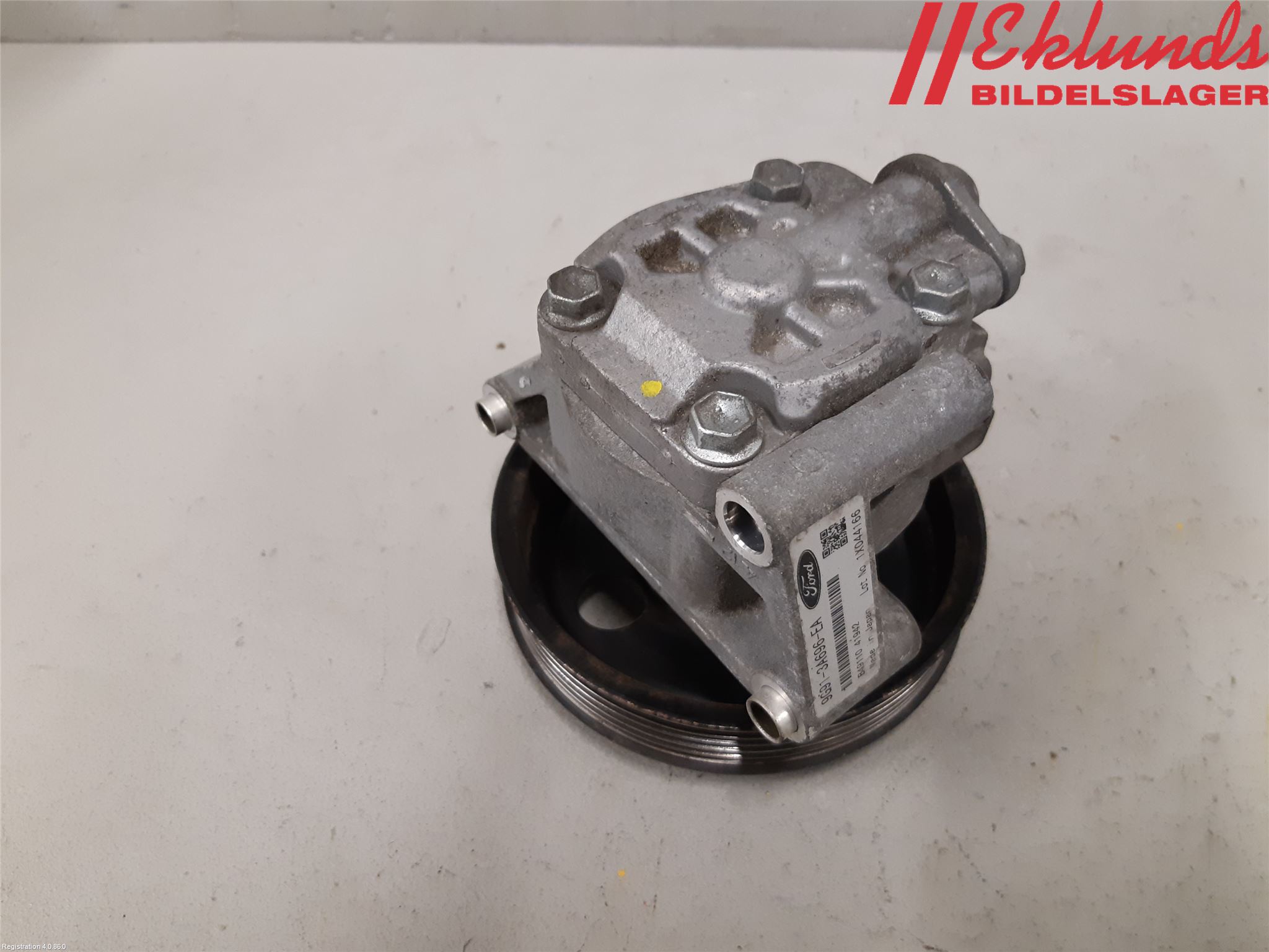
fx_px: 953
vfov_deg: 53.1
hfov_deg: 67.3
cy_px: 476
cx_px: 634
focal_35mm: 26
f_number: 1.7
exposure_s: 1/50
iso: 160
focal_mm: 3.93
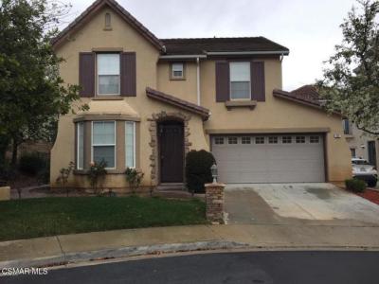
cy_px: 142
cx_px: 190
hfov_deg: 61.7
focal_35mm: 29
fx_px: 318
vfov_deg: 48.2
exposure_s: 1/403
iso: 32
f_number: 2.2
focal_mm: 4.15
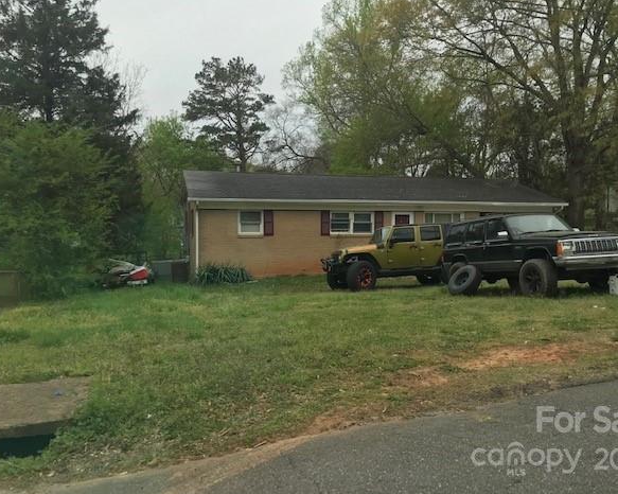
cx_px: 331
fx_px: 549
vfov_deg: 48.5
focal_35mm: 30
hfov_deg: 58.7
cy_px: 248
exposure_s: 1/298
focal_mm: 3.99
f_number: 1.8
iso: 20
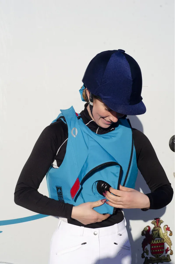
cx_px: 88
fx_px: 549
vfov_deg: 27.0
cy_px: 132
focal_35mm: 75
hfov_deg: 18.1
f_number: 13
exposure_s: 1/640
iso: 500
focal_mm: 50
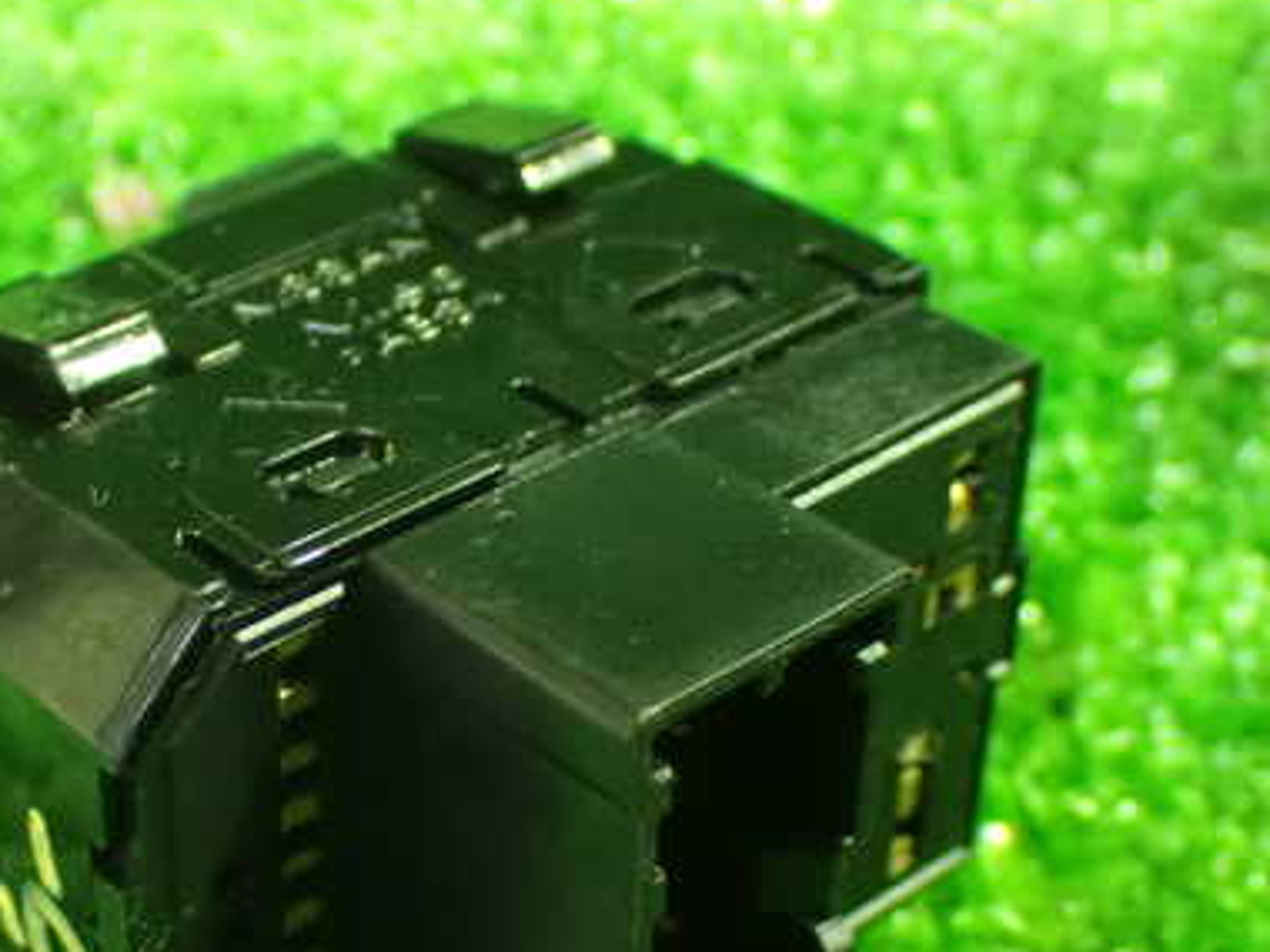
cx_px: 348
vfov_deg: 18.6
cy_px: 701
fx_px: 2898
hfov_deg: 24.5
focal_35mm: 79
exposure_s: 1/13
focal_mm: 9.01
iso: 1600
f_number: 3.2
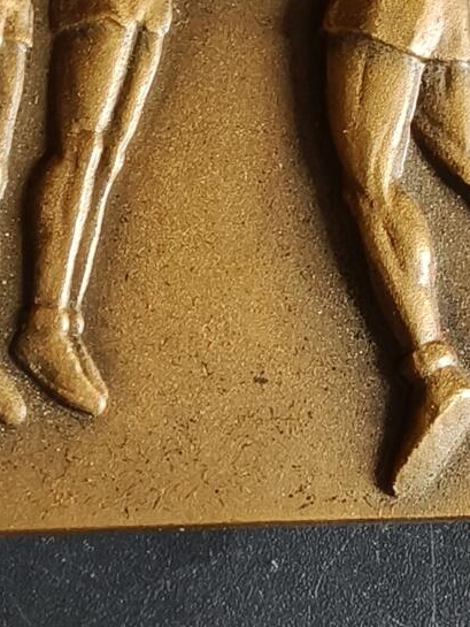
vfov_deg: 25.6
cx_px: 277
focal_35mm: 76
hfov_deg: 19.4
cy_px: 282
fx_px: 1375
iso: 2500
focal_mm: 2.32
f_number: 2
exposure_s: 1/20
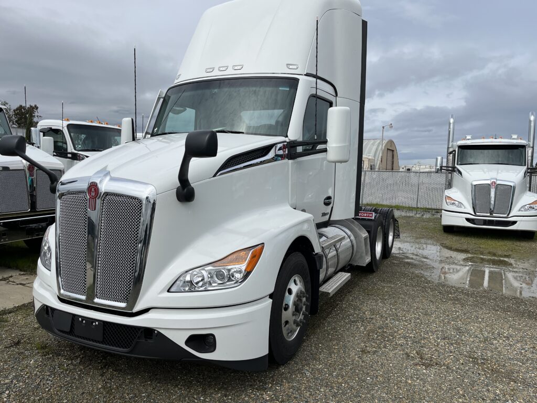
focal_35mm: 26
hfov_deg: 67.3
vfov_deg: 53.1
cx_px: 268
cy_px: 202
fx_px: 403
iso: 50
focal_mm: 5.1
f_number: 1.6
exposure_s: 1/6494
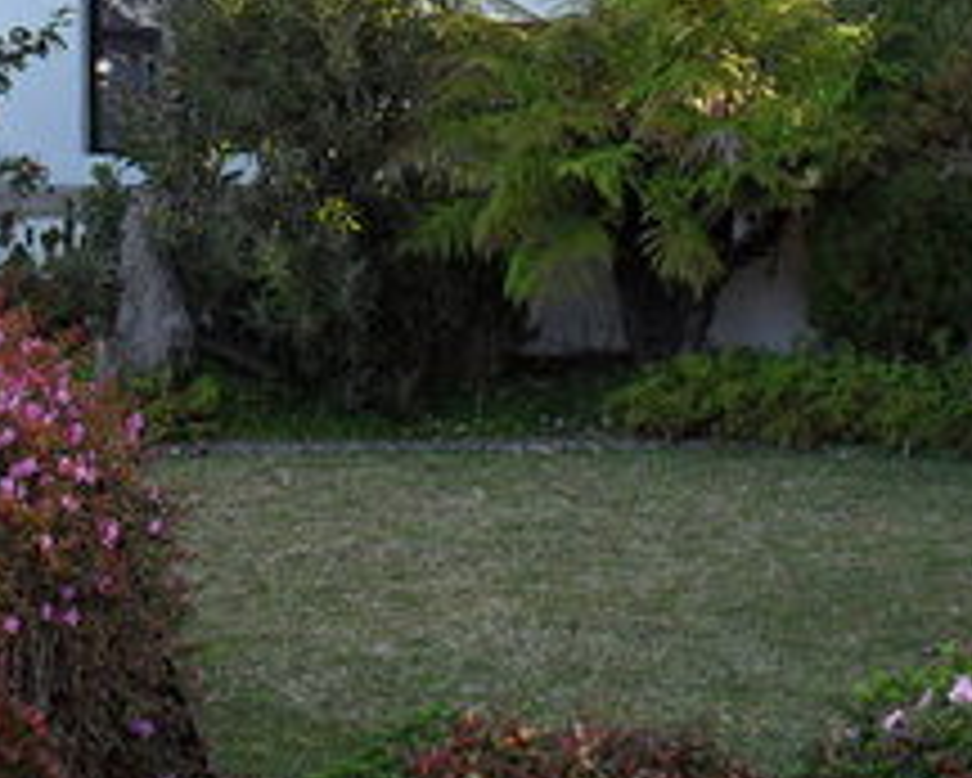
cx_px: 418
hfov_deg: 25.0
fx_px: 2187
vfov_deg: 19.7
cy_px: 36
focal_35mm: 76
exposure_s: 1/125
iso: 100
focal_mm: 6.3
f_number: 3.2
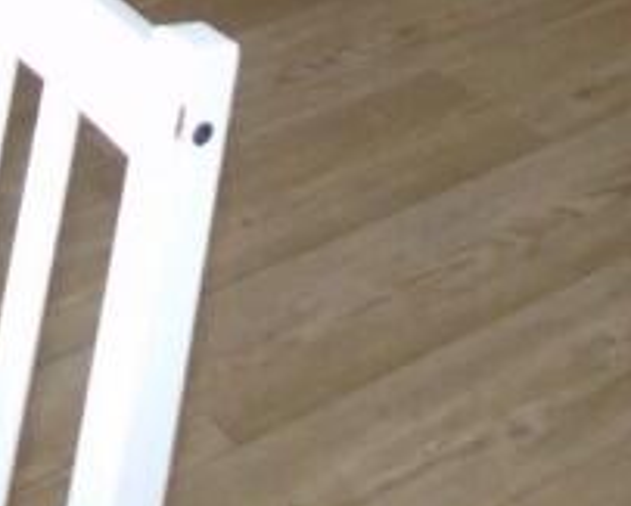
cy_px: -652
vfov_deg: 10.9
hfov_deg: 15.6
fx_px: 2300
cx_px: 242
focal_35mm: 123
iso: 200
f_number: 3.4
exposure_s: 1/30
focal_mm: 4.4
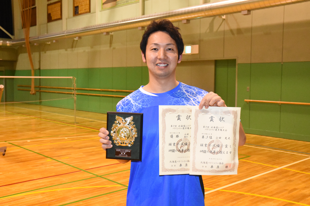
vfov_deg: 30.8
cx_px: 155
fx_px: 375
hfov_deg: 45.0
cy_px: 103
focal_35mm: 44
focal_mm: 29
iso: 7200
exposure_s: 1/60
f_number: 6.3
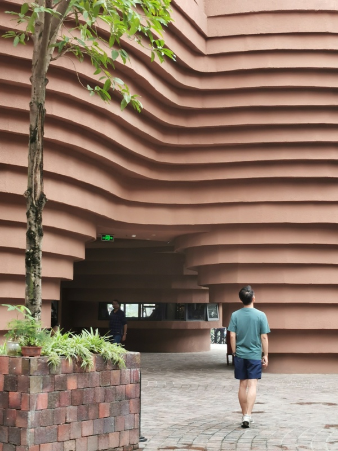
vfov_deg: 28.6
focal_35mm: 68
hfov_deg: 21.6
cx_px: 169
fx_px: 885
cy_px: 226
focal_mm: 5.56
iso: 64
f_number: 1.6
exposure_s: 1/100
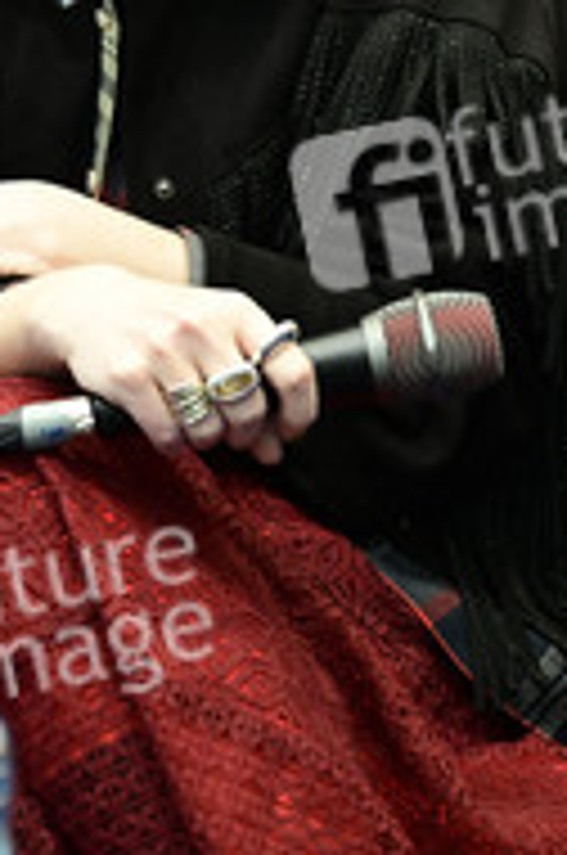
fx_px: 3296
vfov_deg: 14.5
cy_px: -40
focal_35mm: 139
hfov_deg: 9.8
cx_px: 112
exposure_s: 1/250
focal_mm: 66
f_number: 3.2
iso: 3200
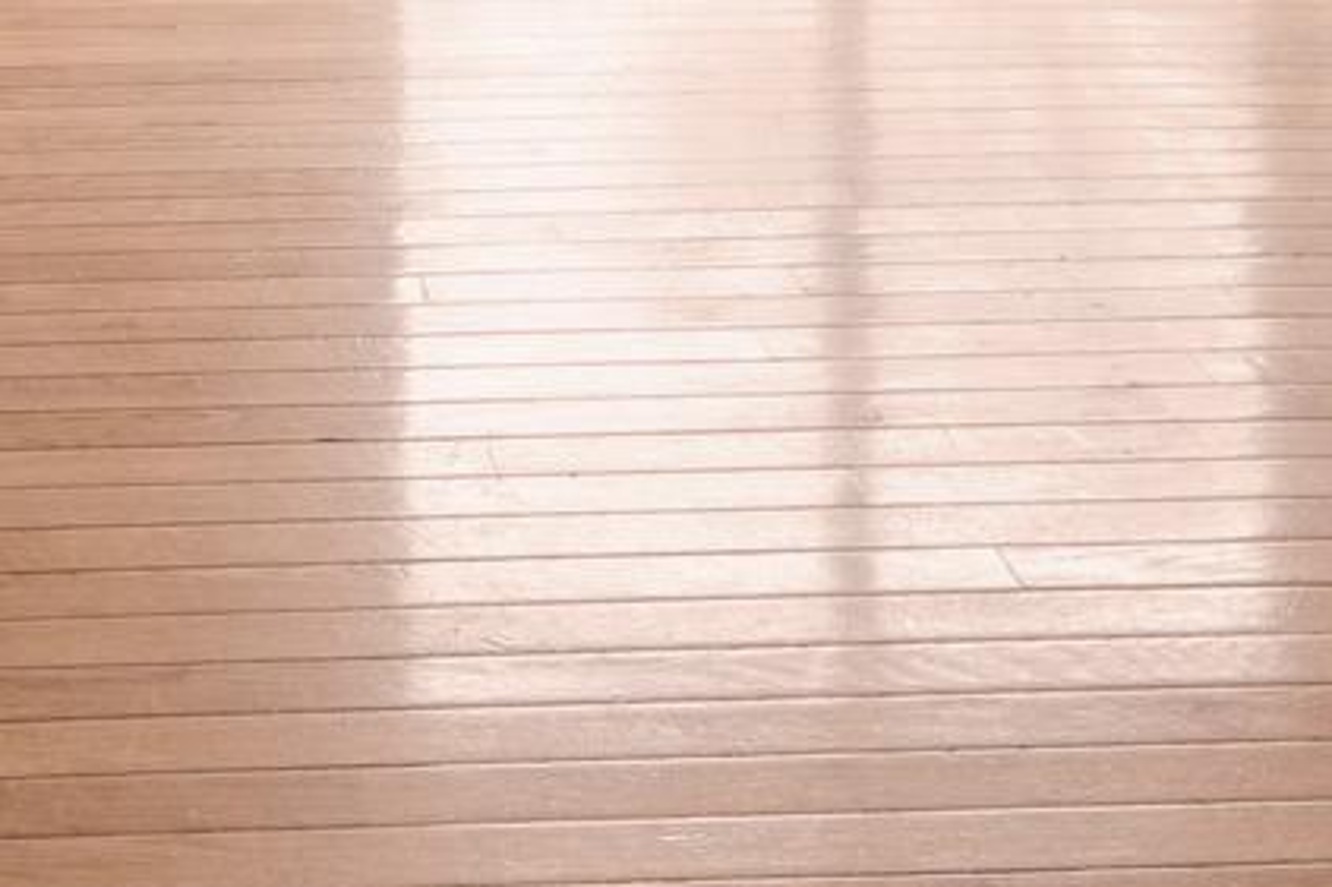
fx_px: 2515
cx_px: 25
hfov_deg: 28.0
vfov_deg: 15.4
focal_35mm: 68
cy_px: -952
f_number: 8
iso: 500
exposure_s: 1/13
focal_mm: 14
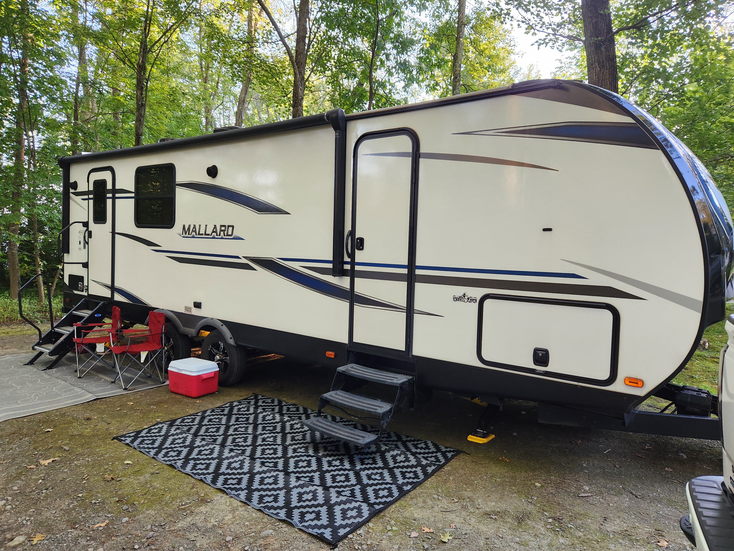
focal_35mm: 23
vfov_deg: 58.9
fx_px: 488
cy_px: 276
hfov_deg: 73.9
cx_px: 367
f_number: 1.8
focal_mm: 5.4
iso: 125
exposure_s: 1/180
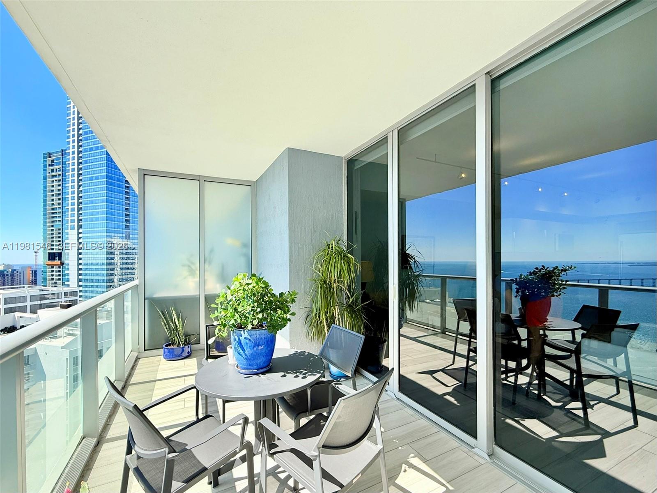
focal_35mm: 14
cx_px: 328
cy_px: 246
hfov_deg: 102.1
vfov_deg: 85.7
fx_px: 266
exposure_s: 1/664
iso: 50
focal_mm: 2.22
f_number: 2.2
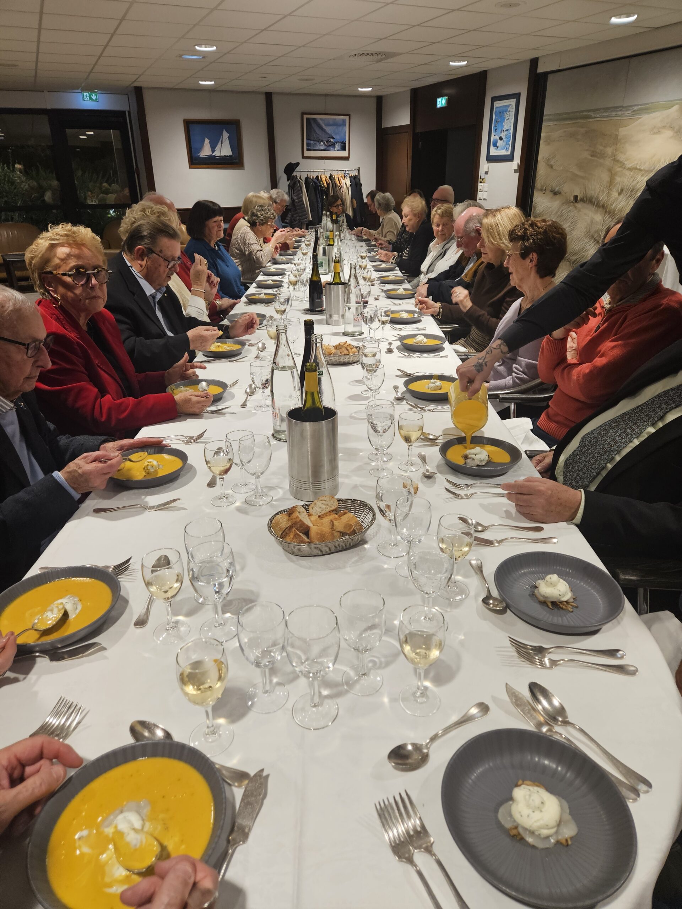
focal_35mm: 23
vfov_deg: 73.9
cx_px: 341
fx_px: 604
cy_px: 454
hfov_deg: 58.9
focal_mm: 5.4
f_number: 1.8
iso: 200
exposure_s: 1/100
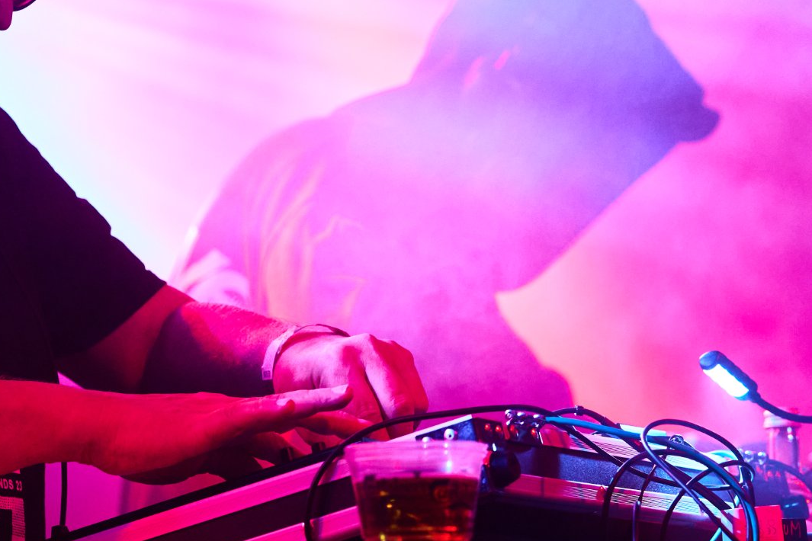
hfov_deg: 8.2
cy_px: 63
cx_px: 355
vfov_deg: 5.5
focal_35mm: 250
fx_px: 5638
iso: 1250
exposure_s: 1/250
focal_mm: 104
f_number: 4
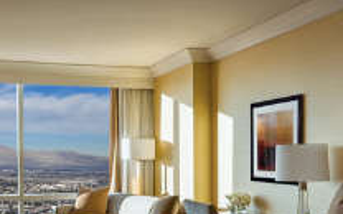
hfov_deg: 41.2
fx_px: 450
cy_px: 156
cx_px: 119
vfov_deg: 26.5
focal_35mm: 48
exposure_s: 1
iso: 400
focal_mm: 20.5
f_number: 16
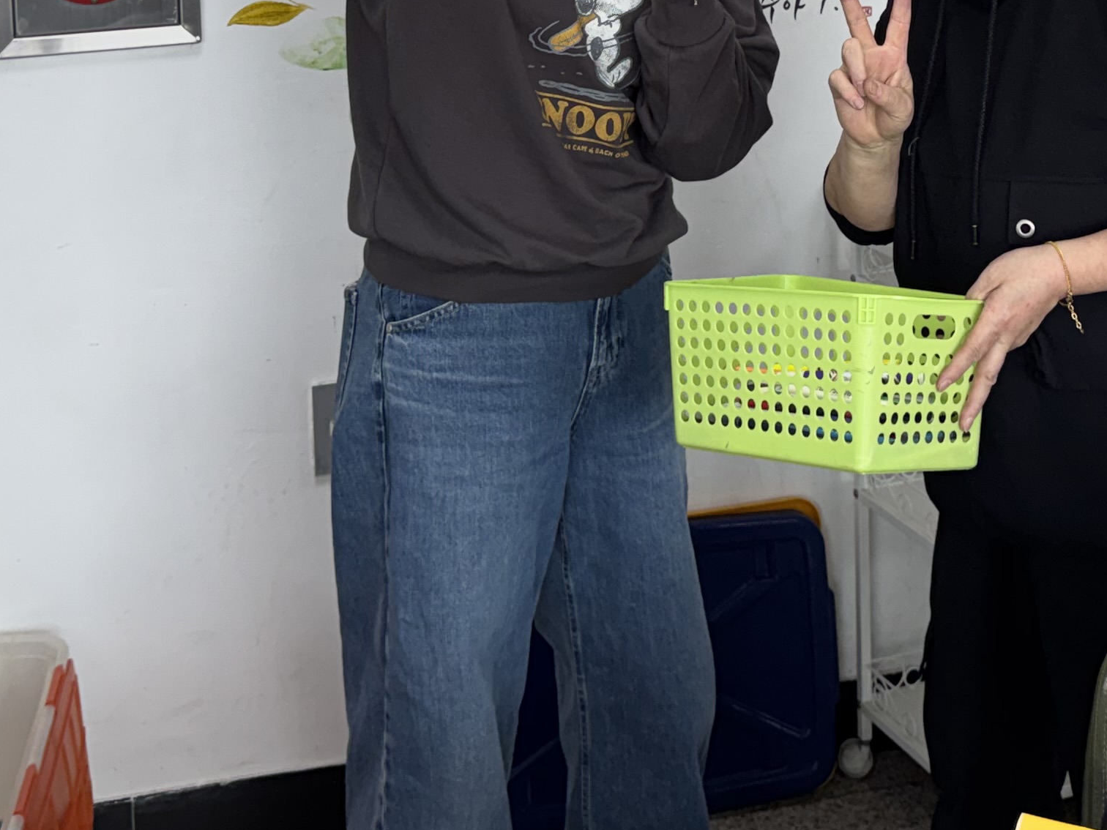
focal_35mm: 64
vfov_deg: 21.3
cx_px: 641
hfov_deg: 30.2
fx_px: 2047
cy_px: -162
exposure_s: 1/343
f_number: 1.78
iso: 80
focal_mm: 6.76
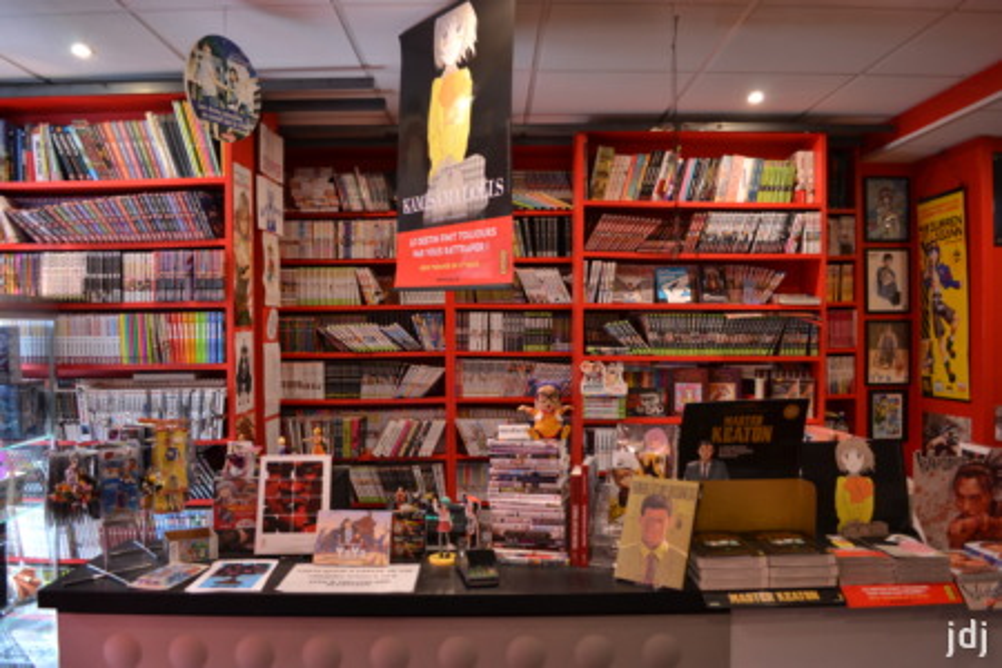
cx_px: 501
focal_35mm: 27
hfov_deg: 67.4
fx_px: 751
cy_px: 334
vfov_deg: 47.9
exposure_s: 1/20
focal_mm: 18
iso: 400
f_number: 3.5
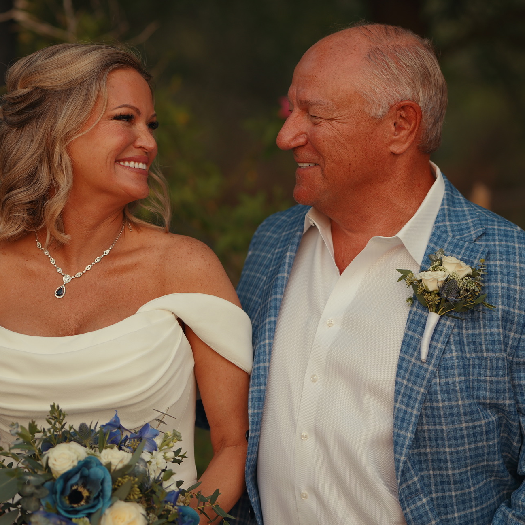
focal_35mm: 121
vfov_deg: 14.4
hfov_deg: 14.4
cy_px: 243
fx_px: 2076
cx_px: 260
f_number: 2.2
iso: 200
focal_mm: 85
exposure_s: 1/640
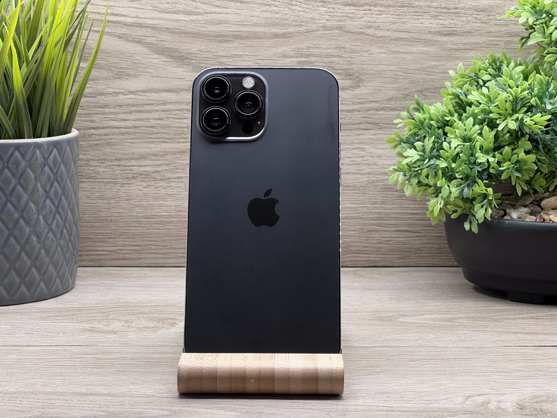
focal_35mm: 77
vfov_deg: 19.1
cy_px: 209
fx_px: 1239
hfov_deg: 25.3
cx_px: 278
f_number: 2.8
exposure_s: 1/100
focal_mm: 9
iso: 100
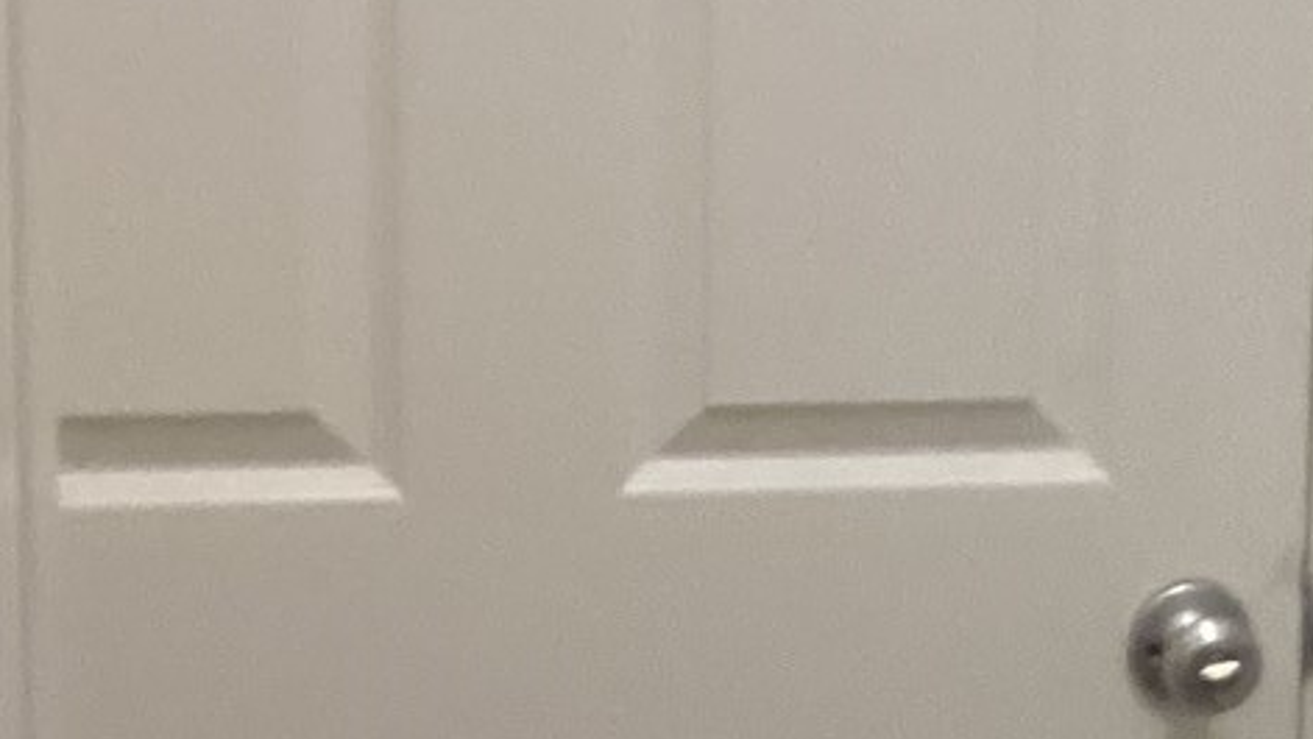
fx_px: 5118
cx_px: 1954
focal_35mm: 147
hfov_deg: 13.8
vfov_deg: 8.2
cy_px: 605
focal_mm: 3.3
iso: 400
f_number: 2.4
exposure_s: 1/40
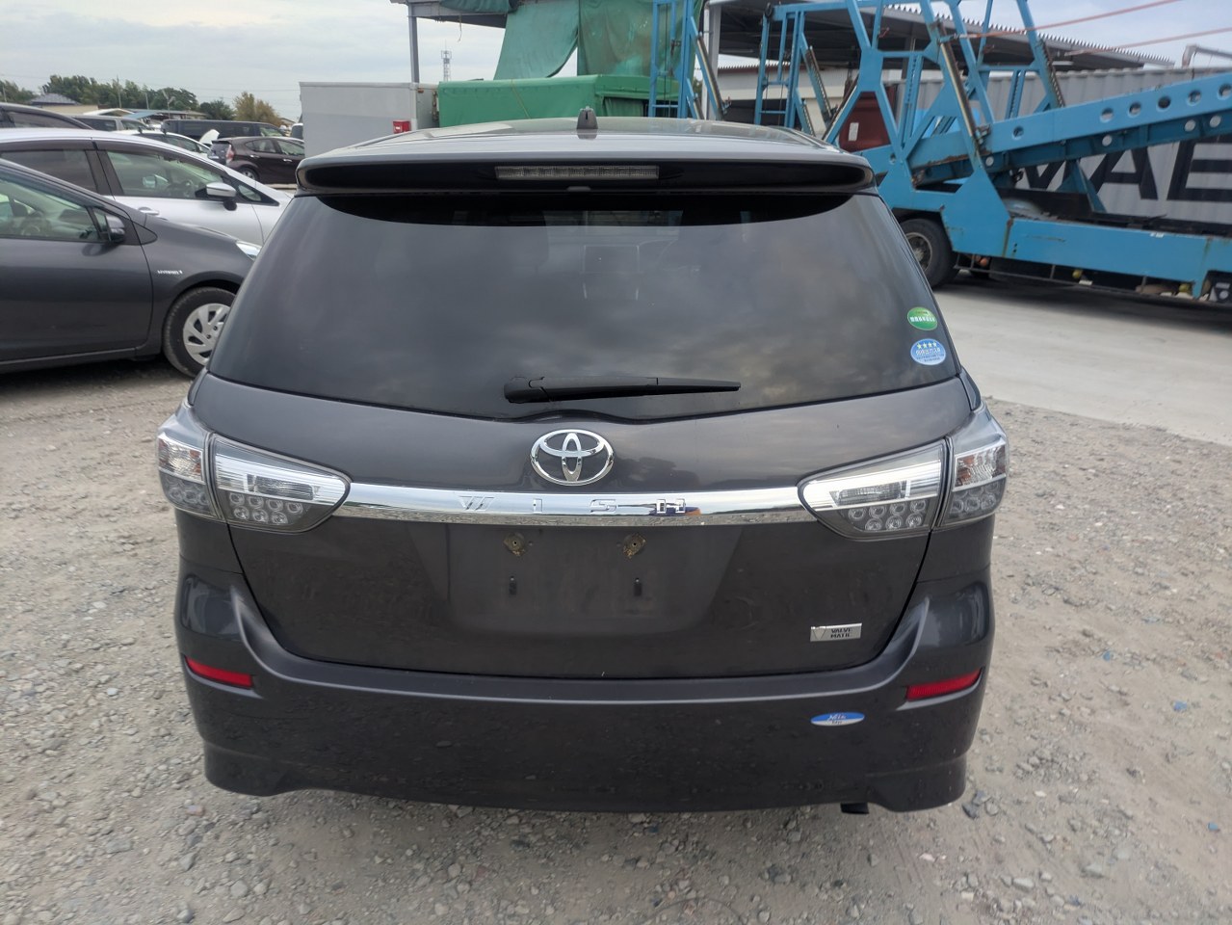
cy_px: 462
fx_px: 890
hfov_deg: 69.4
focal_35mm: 25
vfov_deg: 54.9
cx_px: 616
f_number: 1.89
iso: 123
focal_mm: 5.43
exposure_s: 1/100
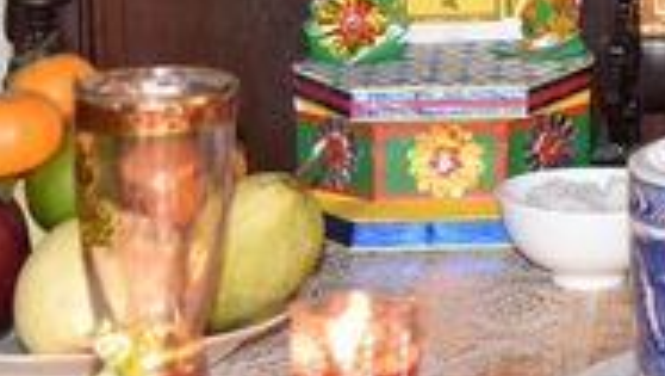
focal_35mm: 183
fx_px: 3230
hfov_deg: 11.4
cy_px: -204
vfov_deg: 6.6
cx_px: 947
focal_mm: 50
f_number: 4
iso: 2500
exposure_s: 1/60
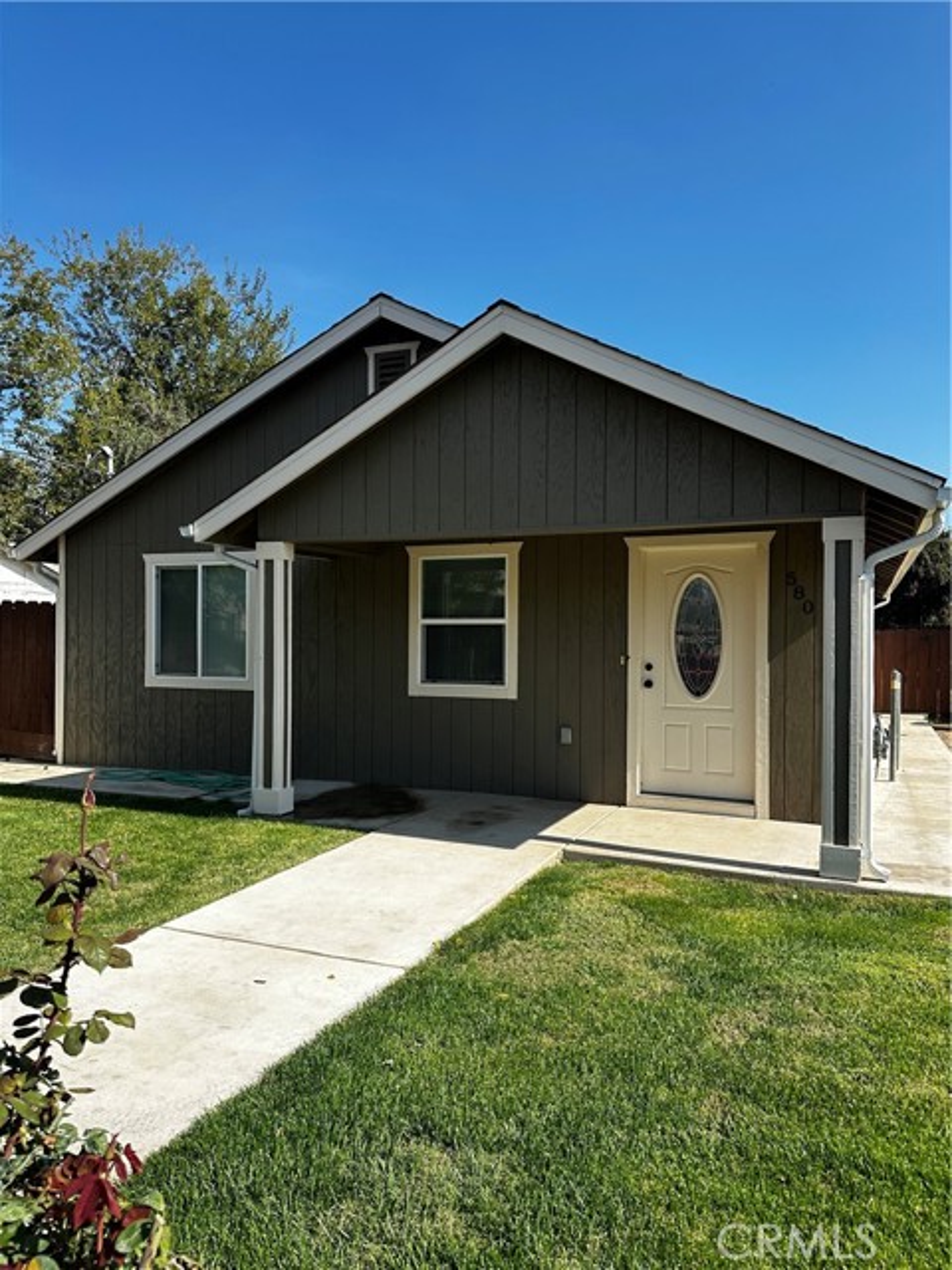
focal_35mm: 24
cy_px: 635
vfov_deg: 71.6
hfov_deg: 56.8
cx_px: 476
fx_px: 880
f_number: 1.78
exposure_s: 1/3472
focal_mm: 6.86
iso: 80
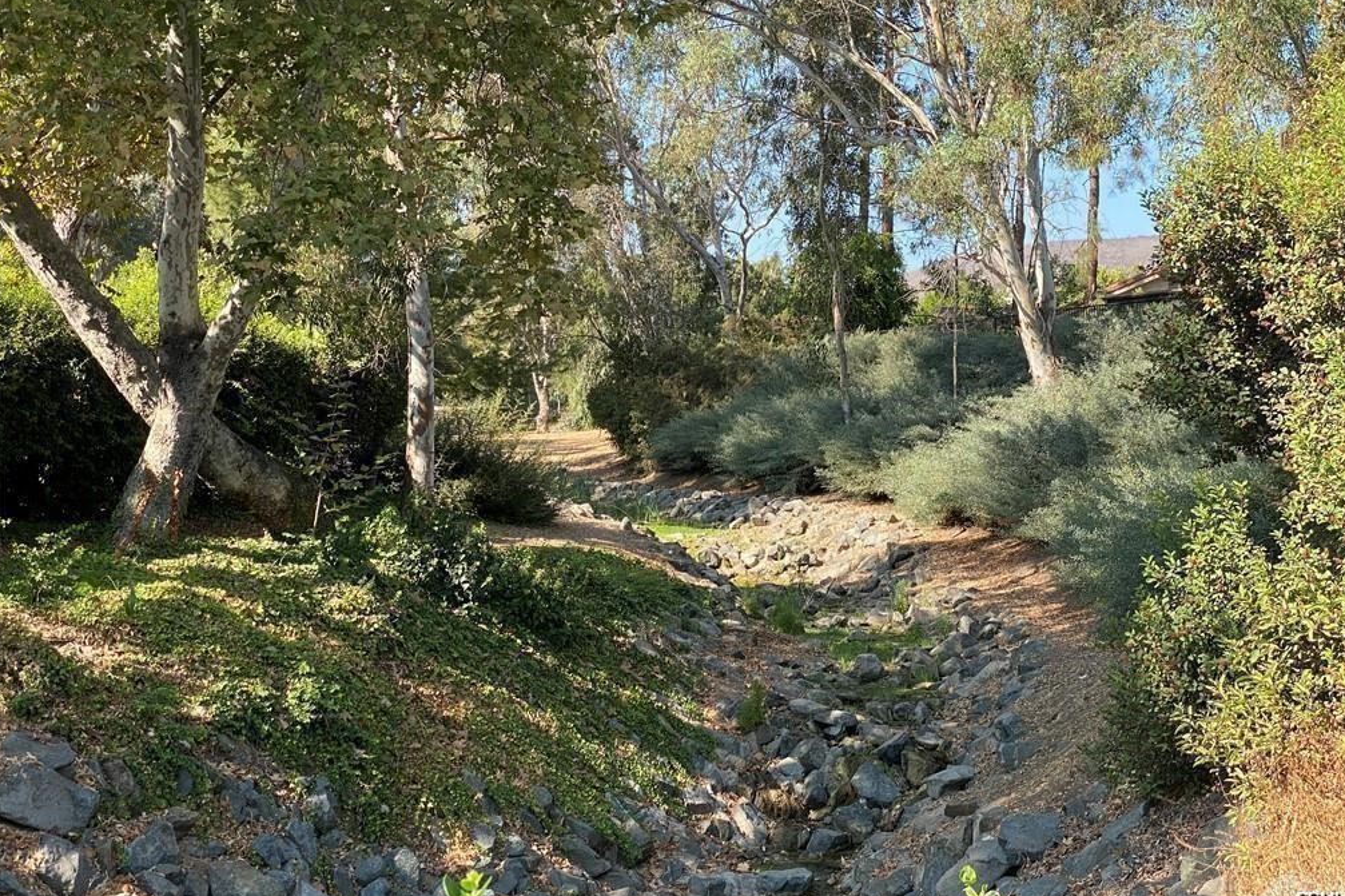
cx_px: 680
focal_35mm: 55
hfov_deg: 36.3
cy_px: 399
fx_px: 2054
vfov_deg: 24.6
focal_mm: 6
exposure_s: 1/372
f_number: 2
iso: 20
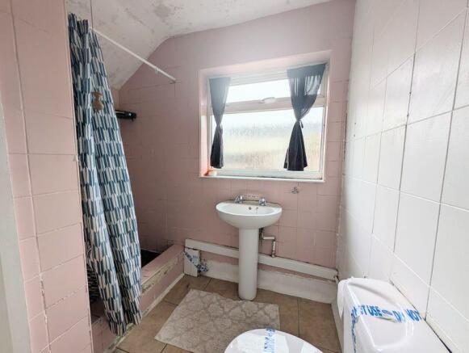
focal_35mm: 12
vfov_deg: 94.6
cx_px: 234
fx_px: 163
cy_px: 176
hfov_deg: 110.5
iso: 44
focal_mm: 2.02
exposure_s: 1/93.2
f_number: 1.7
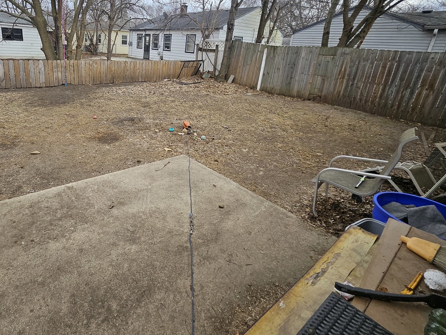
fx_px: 245
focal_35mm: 19
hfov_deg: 81.9
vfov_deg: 67.5
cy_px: 122
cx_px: 150
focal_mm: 1.74
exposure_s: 1/420
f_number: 2.2
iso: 32
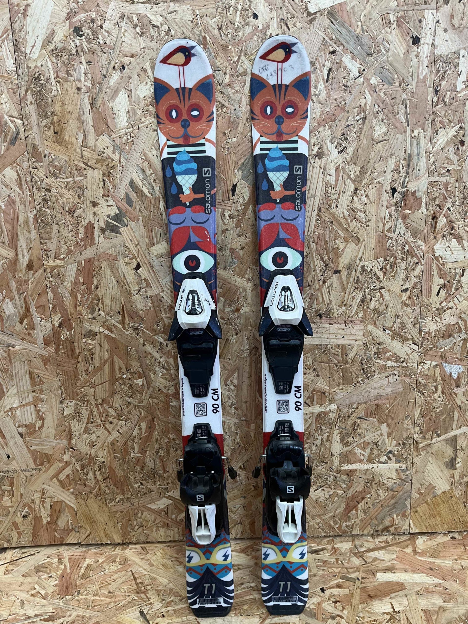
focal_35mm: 26
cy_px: 312
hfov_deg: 53.1
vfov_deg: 67.3
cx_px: 234
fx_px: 469
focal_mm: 5.1
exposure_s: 1/72
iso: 125
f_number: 1.6
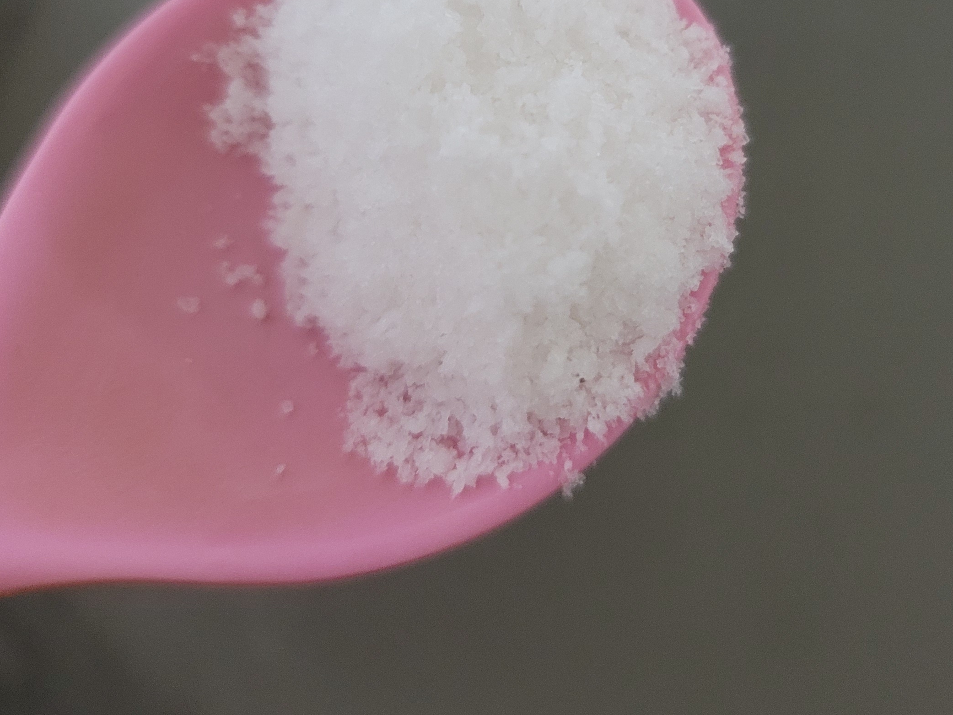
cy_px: 174
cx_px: 534
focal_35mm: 48
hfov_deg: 39.6
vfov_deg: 29.8
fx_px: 1322
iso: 640
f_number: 1.8
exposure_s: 1/40
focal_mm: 7
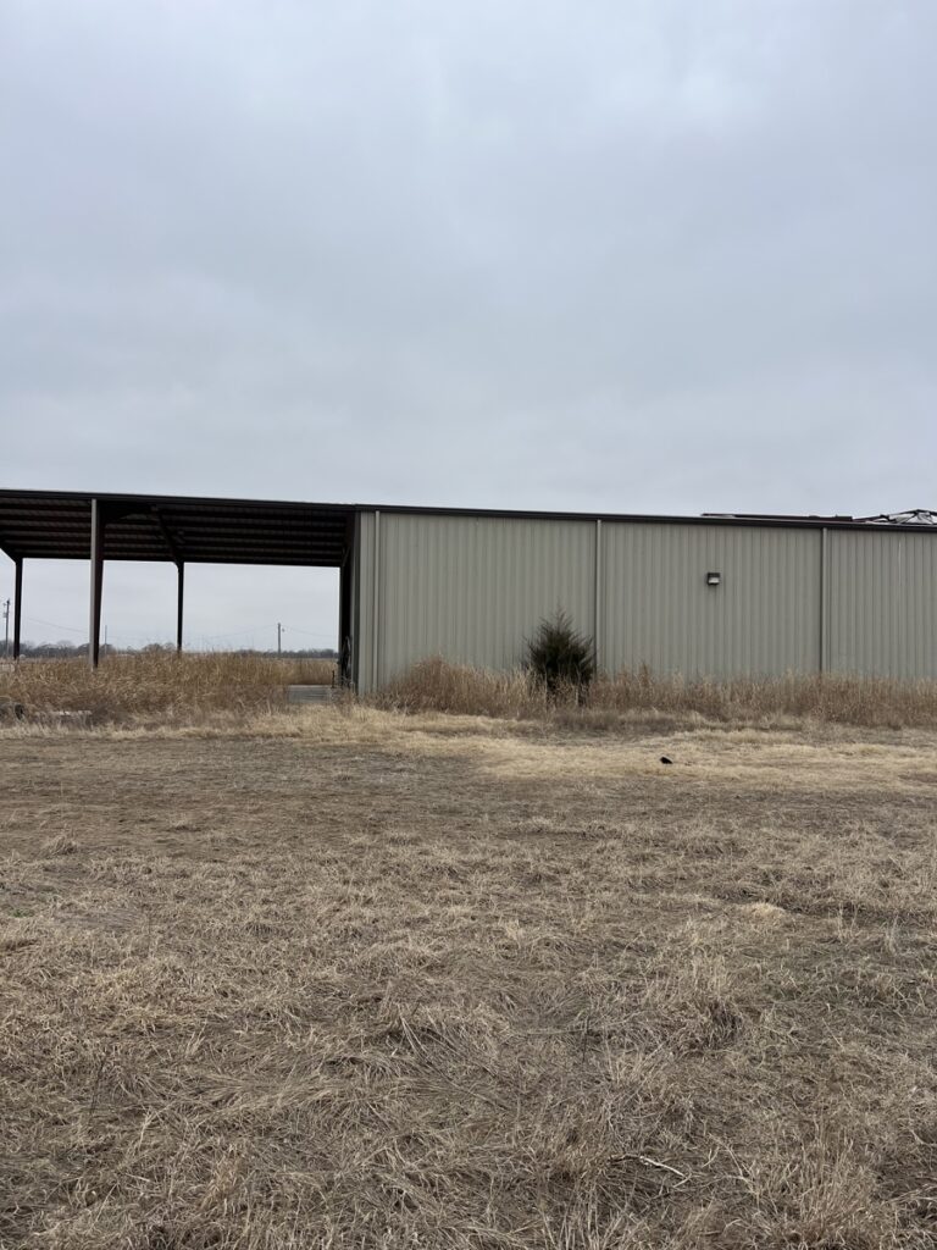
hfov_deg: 53.1
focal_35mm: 26
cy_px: 625
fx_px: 938
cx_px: 468
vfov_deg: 67.3
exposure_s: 1/4115
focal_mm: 5.7
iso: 50
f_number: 1.5
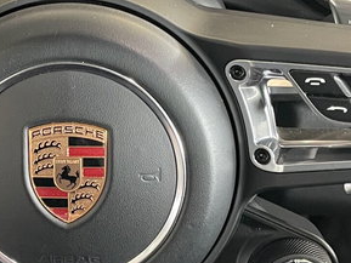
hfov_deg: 21.0
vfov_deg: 16.0
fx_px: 933
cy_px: 58
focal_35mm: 92
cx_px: 61
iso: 500
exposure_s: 1/50
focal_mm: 4.2
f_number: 1.6
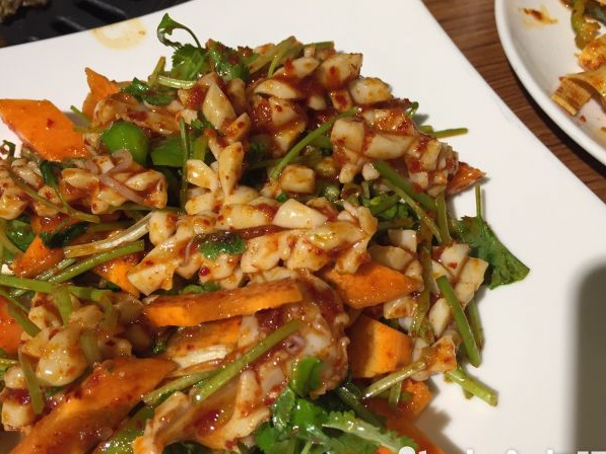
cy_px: 257
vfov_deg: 41.7
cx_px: 288
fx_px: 595
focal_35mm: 34
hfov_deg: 53.9
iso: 40
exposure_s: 1/33
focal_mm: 4.15
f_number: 2.2
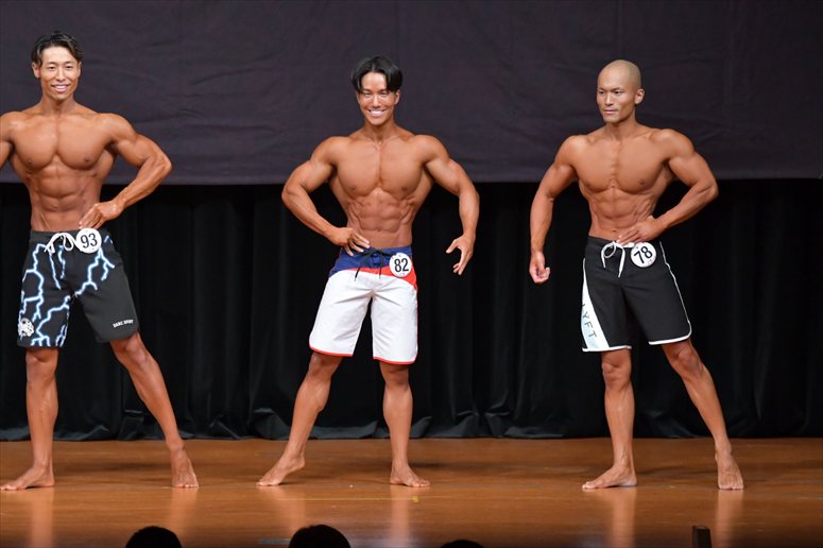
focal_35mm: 270
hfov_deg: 7.6
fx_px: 6170
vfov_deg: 5.1
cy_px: 274
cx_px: 412
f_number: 5.6
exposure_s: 1/400
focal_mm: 180
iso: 5000
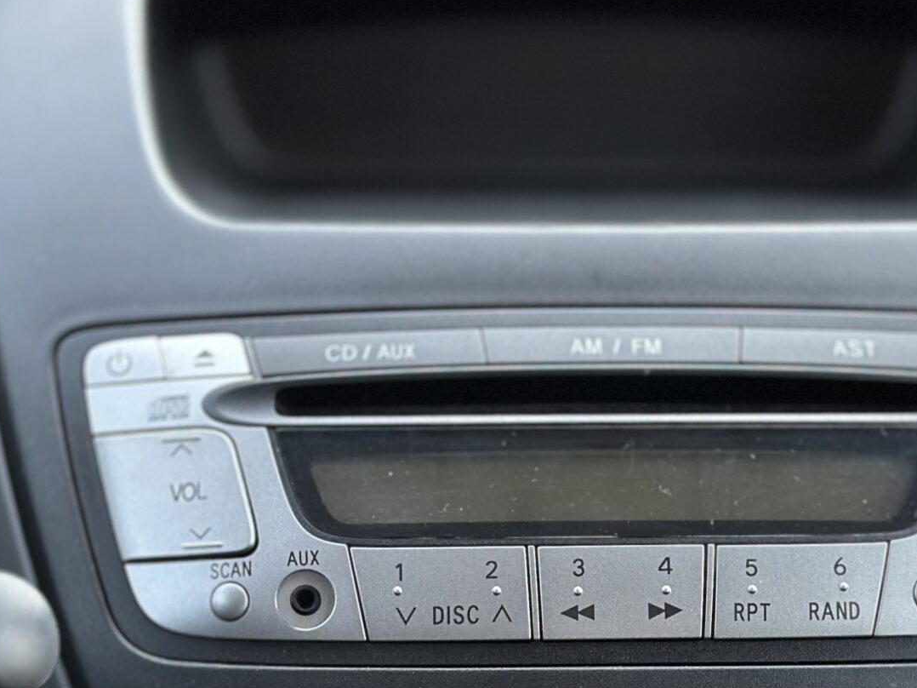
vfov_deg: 12.8
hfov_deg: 17.3
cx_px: 549
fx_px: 3019
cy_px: 697
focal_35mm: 114
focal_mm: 6.86
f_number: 1.78
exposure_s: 1/289
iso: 80
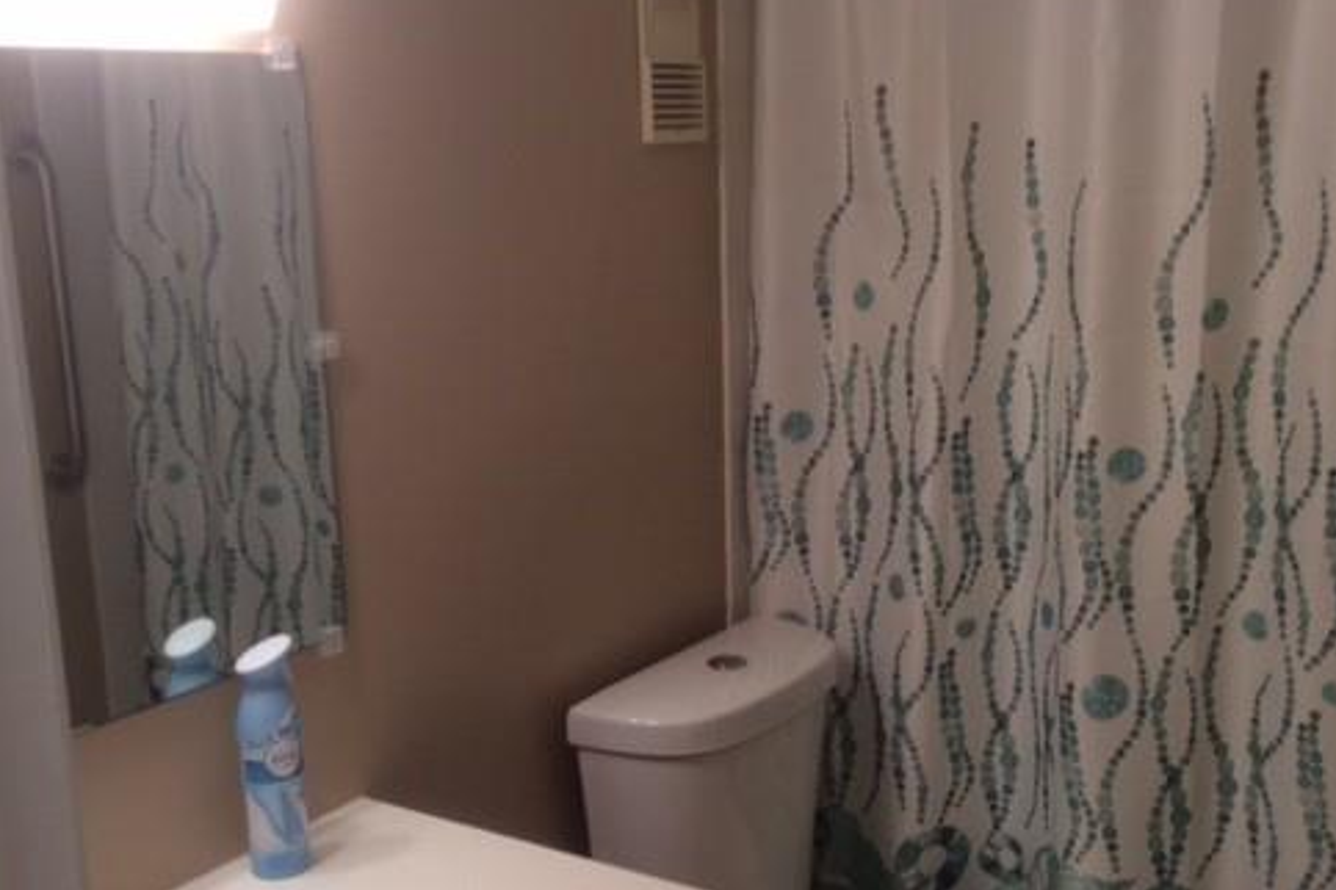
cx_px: 747
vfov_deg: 30.4
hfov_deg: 44.4
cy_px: 539
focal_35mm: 44
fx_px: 1633
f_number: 2.4
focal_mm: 3.3
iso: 32
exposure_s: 1/24
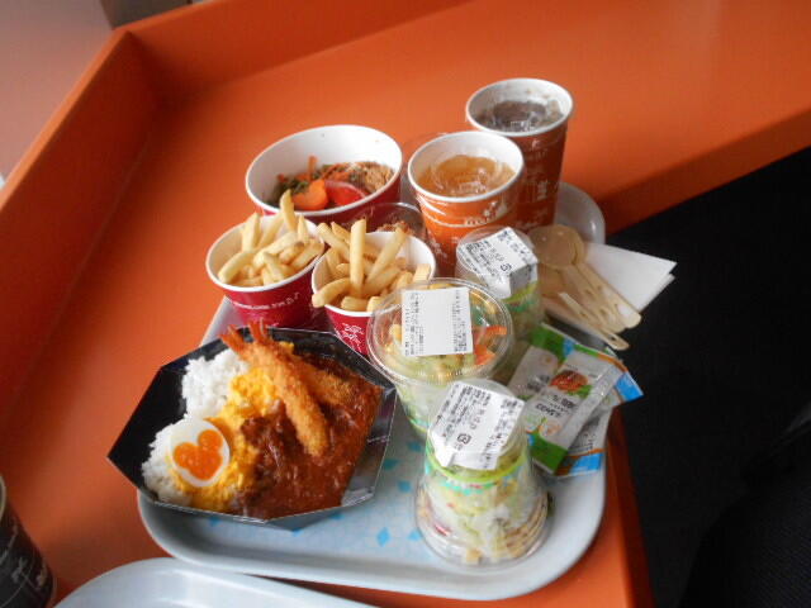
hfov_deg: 54.0
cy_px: 304
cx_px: 406
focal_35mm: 34
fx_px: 797
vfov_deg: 41.8
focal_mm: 5.8
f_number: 3.6
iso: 450
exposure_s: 1/250
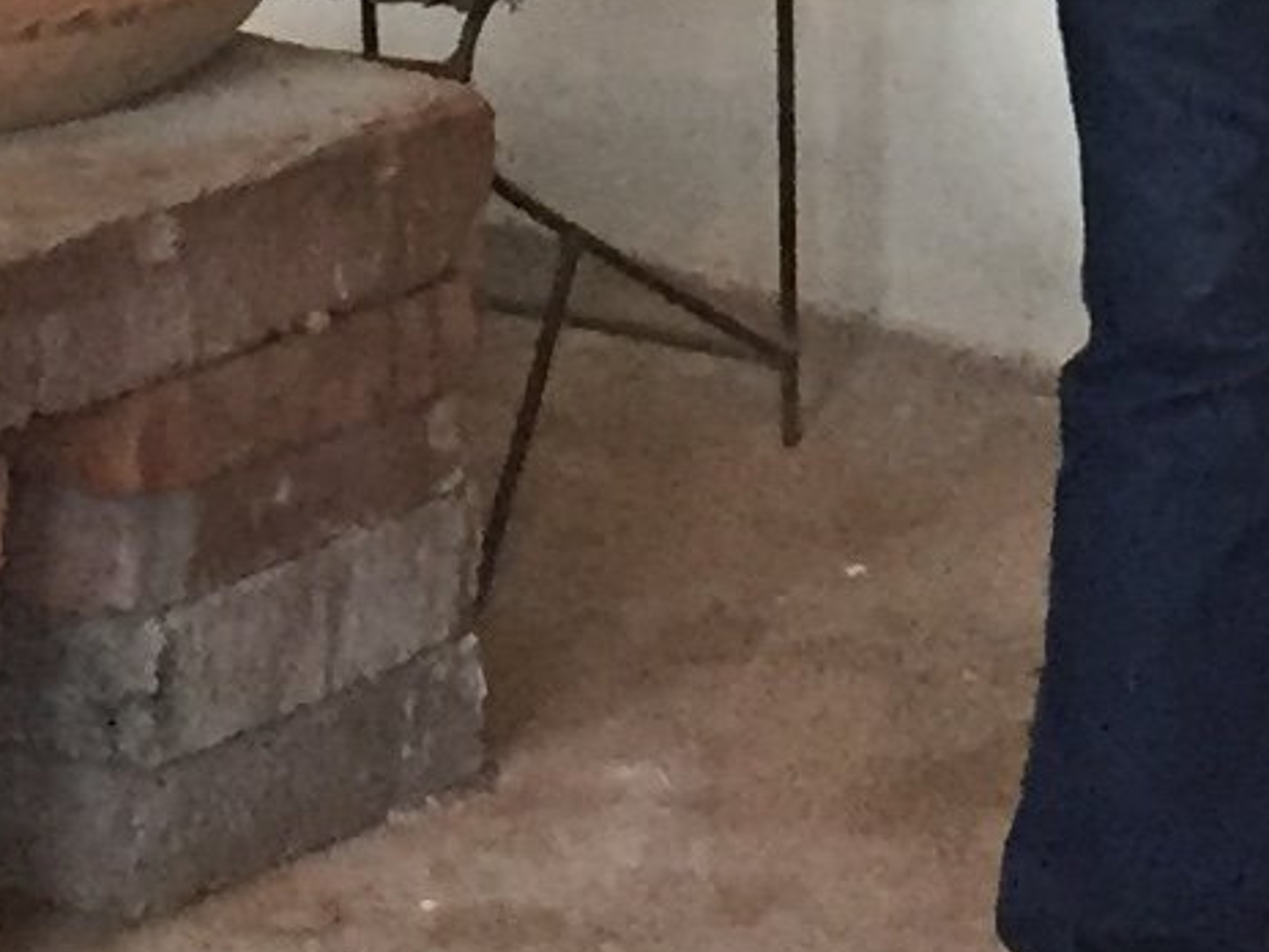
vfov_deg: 6.9
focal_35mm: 204
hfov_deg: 9.6
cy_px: -1308
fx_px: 7479
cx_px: 1414
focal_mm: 4.15
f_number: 2.2
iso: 160
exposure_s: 1/30
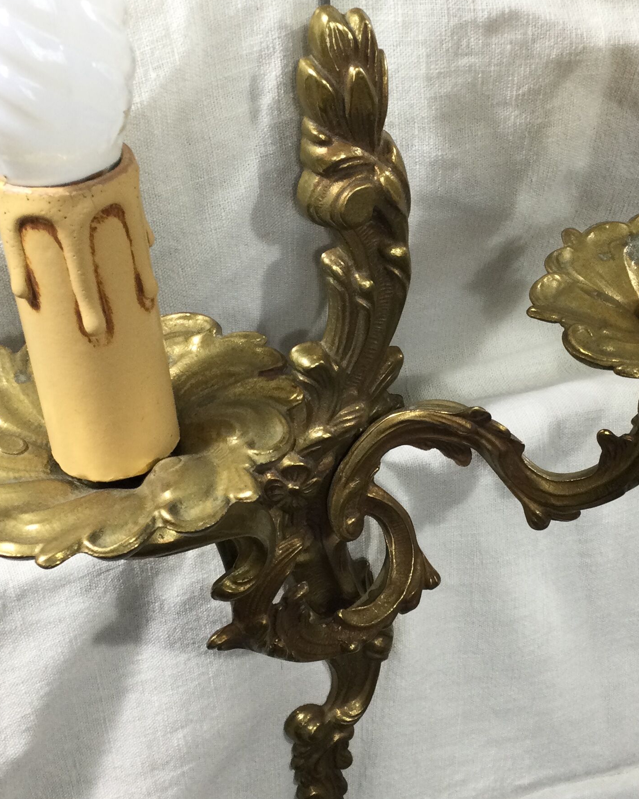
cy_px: 385
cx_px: 383
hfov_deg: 27.1
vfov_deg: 33.6
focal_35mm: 56
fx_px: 1324
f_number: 2.4
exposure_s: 1/33
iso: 25
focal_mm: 3.3
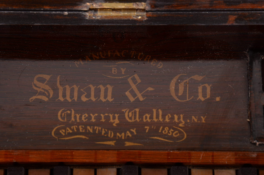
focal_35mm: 171
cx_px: 130
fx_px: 1248
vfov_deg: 8.0
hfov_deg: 12.1
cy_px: 84
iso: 125
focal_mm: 105
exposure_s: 1/100
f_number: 9
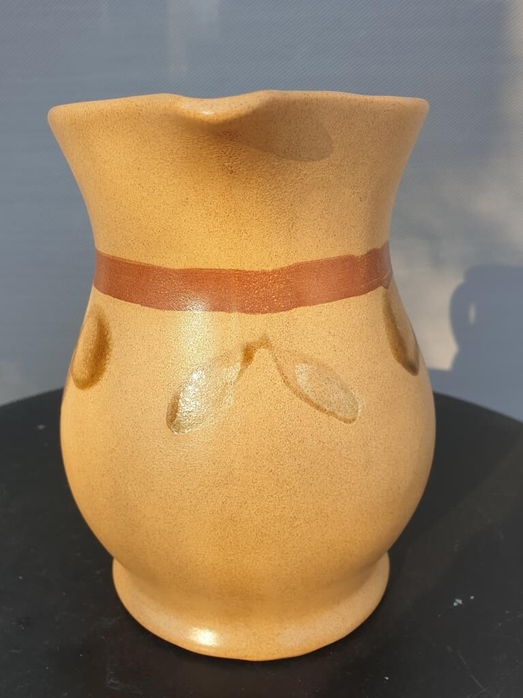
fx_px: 524
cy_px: 349
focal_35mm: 26
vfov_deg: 67.3
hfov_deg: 53.0
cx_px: 262
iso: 50
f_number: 2.4
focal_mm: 4.3
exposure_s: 1/302
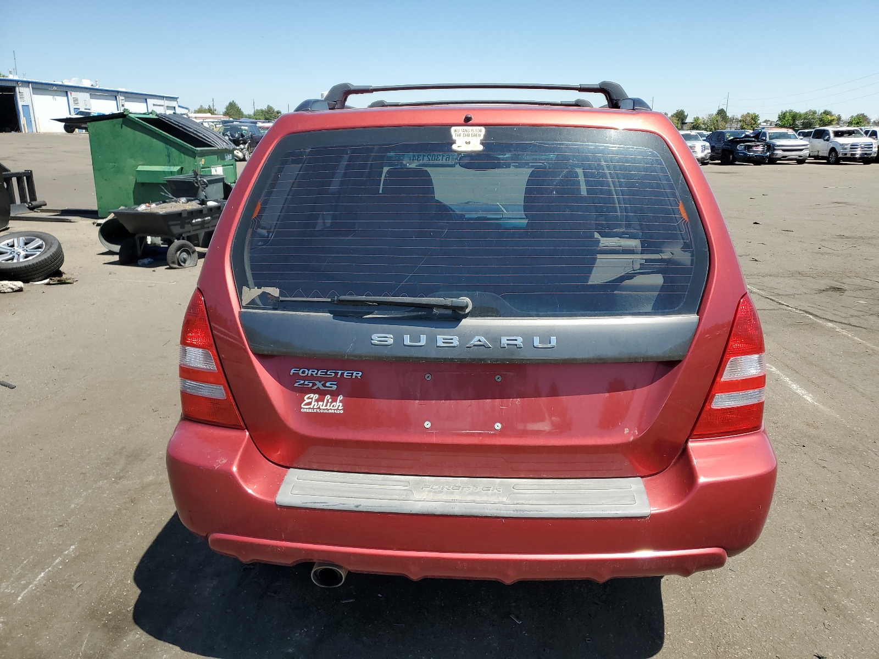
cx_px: 440
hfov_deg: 67.3
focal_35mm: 26
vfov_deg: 53.1
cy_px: 330
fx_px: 660
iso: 50
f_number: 1.5
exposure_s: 1/2000
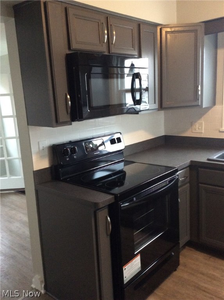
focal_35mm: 32
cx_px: 112
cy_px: 150
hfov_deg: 44.0
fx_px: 277
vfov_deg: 56.9
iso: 250
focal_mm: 3.3
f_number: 2.4
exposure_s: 1/24
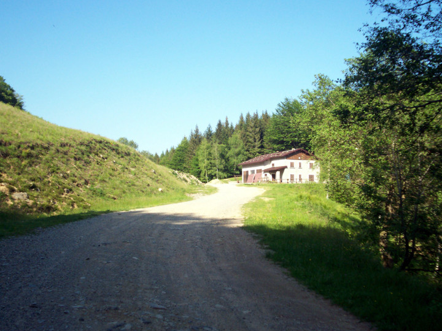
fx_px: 511
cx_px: 236
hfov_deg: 46.8
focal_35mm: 40
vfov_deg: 36.0
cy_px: 174
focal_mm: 5.9
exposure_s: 1/293
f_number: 4.5
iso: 100
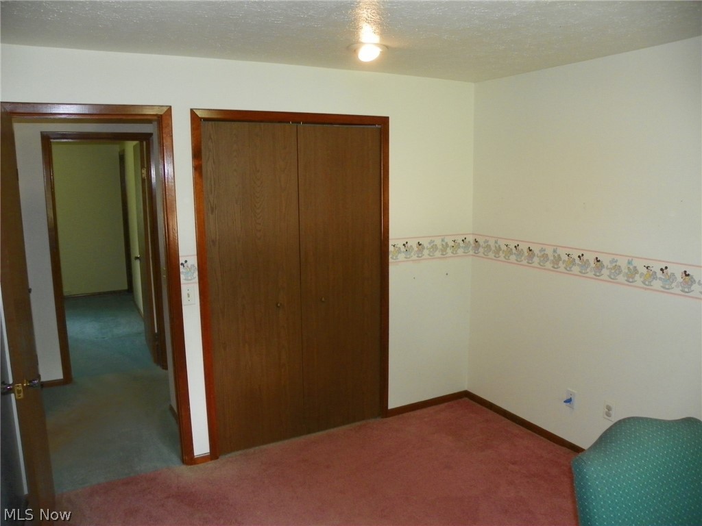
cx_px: 351
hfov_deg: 67.3
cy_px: 263
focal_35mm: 26
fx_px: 527
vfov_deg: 53.1
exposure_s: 1/30
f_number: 2.8
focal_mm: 4.6
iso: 200
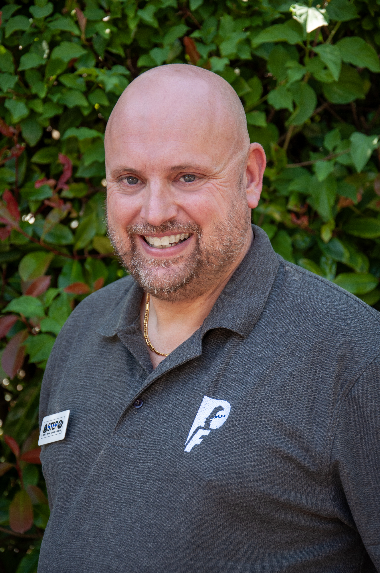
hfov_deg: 13.0
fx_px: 1667
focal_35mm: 105
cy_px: 286
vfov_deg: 19.5
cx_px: 190
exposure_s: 1/160
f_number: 5.3
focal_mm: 70
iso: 250
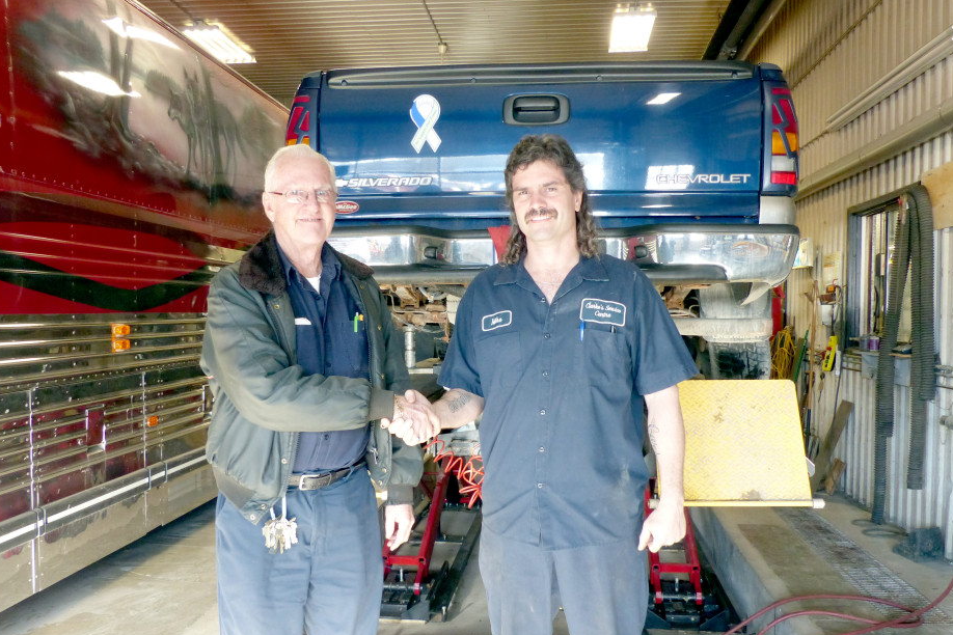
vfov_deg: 39.9
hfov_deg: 57.2
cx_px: 473
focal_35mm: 33
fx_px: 874
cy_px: 348
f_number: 2.8
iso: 320
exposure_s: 1/60
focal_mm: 5.6
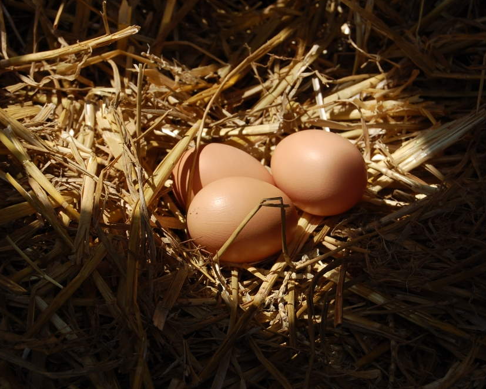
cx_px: 261
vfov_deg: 16.4
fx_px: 1345
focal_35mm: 94
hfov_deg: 20.5
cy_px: 195
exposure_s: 1/320
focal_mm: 55
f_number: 10
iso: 200
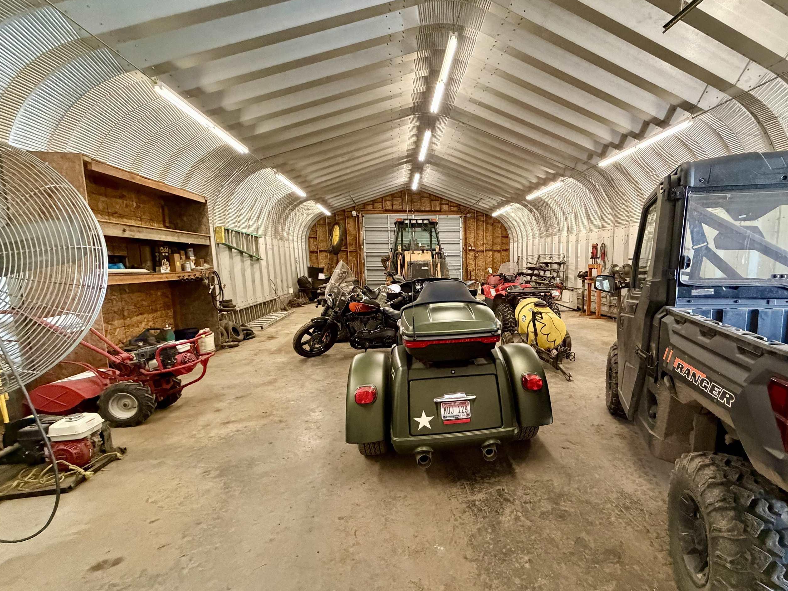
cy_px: 312
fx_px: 387
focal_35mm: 17
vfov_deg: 74.7
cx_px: 475
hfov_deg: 89.8
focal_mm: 2.22
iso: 800
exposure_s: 1/60
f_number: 2.2
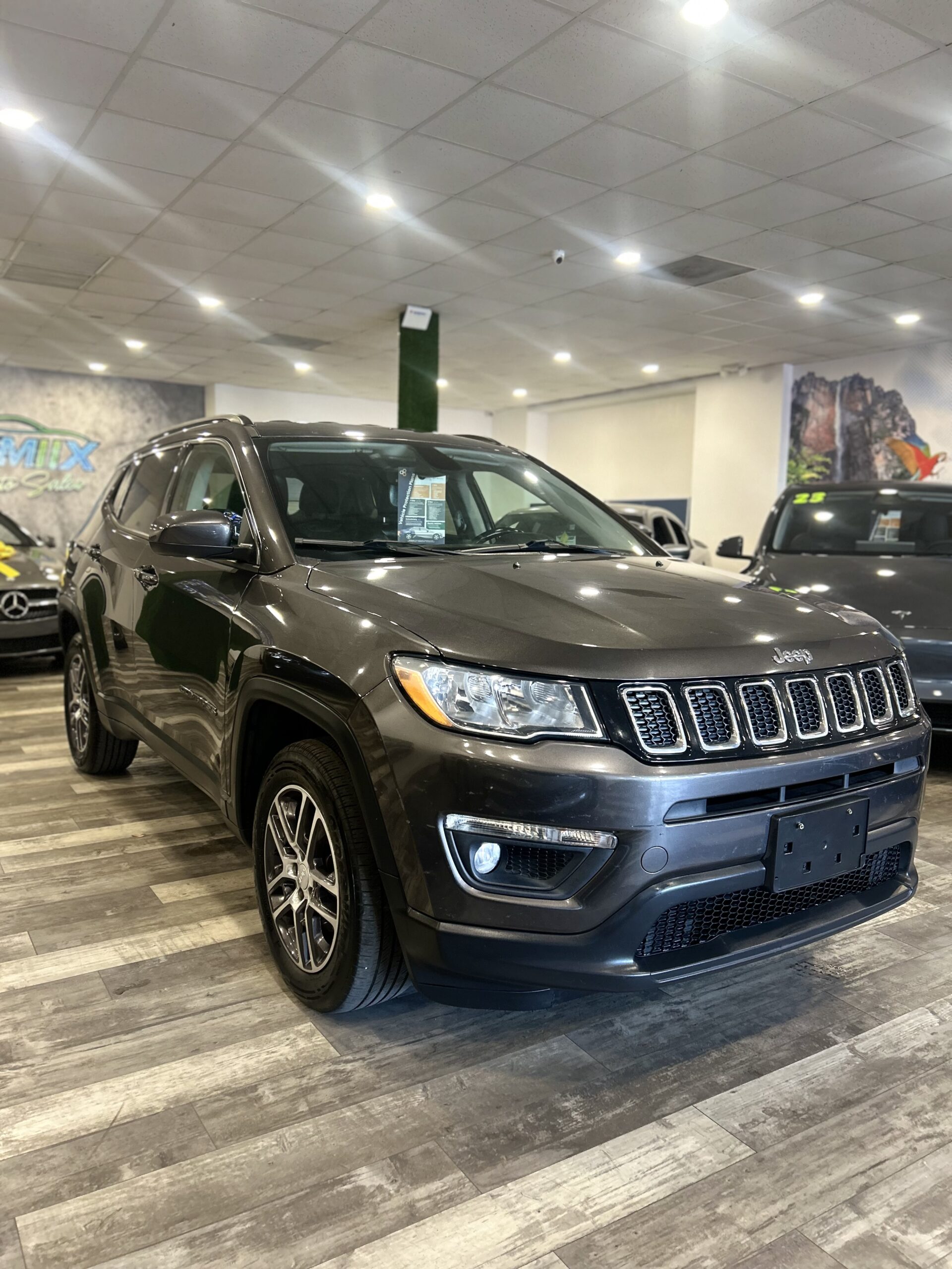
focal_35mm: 26
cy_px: 634
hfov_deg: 53.1
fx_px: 953
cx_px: 476
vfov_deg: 67.3
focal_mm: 5.7
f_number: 1.5
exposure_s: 1/60
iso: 200
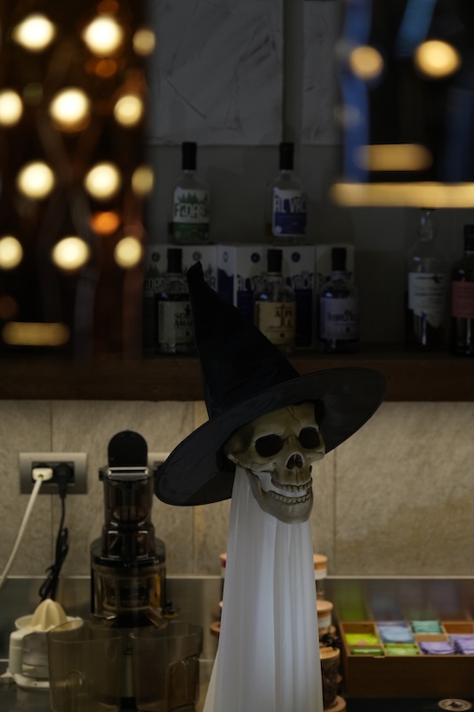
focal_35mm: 67
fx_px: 1324
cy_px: 356
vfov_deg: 30.1
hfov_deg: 20.3
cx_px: 237
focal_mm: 67
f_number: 4
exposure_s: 1/200
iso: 2500
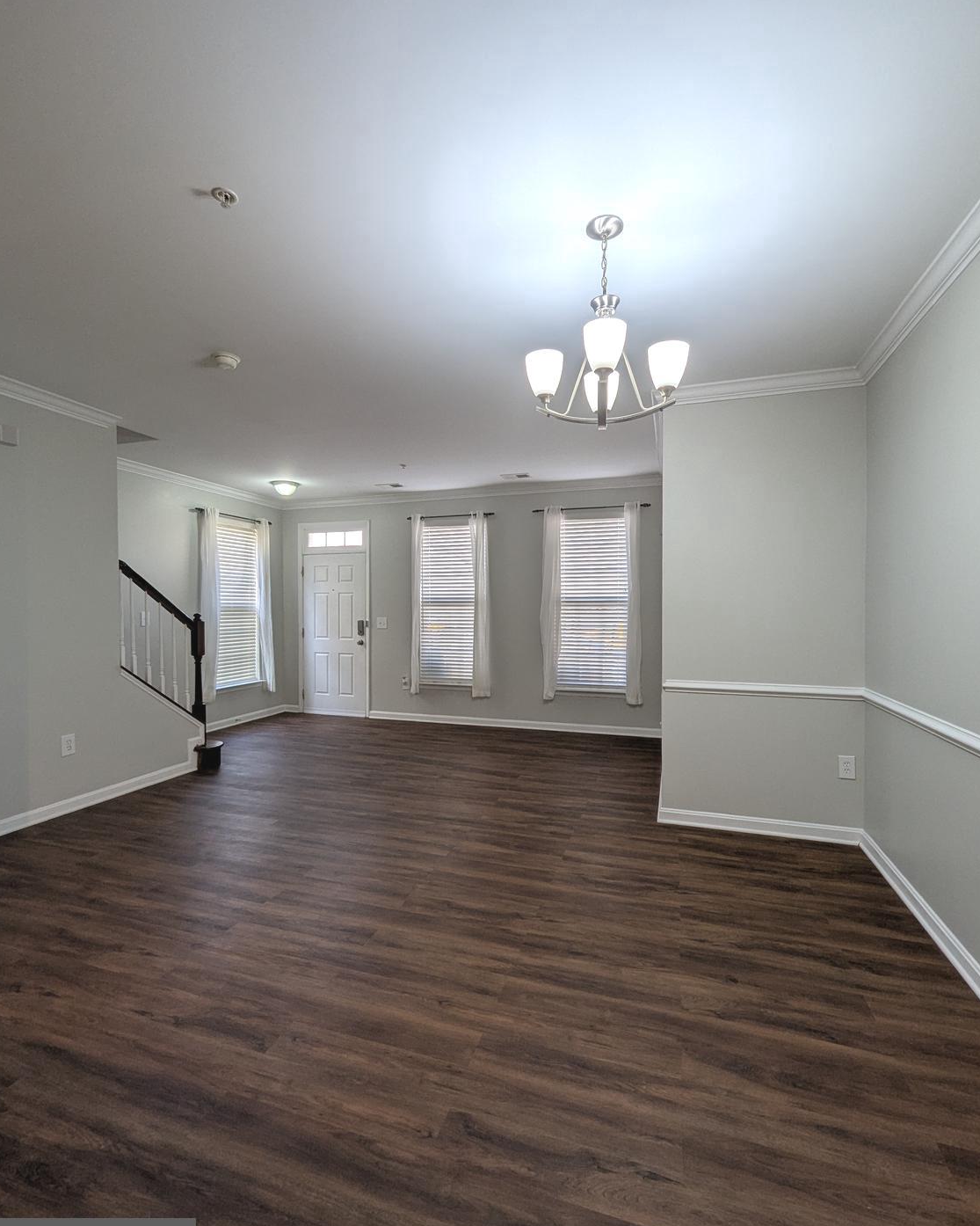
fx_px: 508
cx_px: 484
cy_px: 615
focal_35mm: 14
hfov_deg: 88.0
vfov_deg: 100.7
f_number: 2.2
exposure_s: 1/120
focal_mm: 1.95
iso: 54
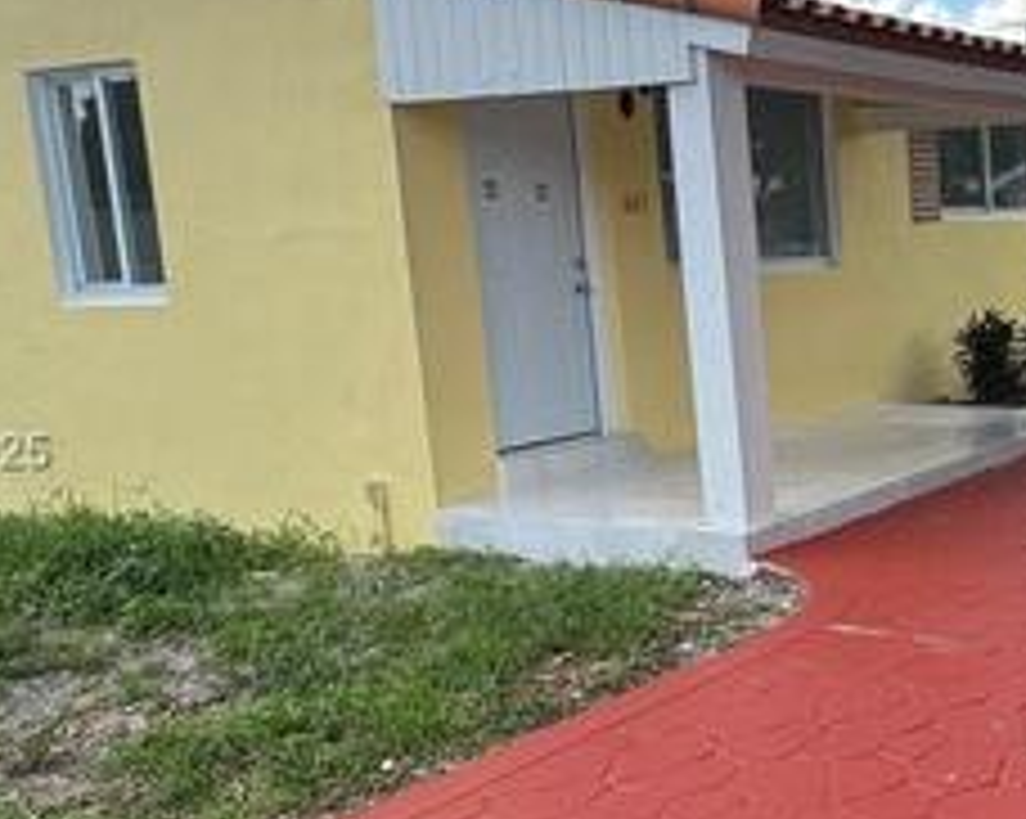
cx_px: 1130
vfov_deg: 31.4
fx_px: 1456
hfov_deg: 33.7
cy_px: 454
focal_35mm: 48
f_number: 2.2
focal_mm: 2.22
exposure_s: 1/610
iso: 50
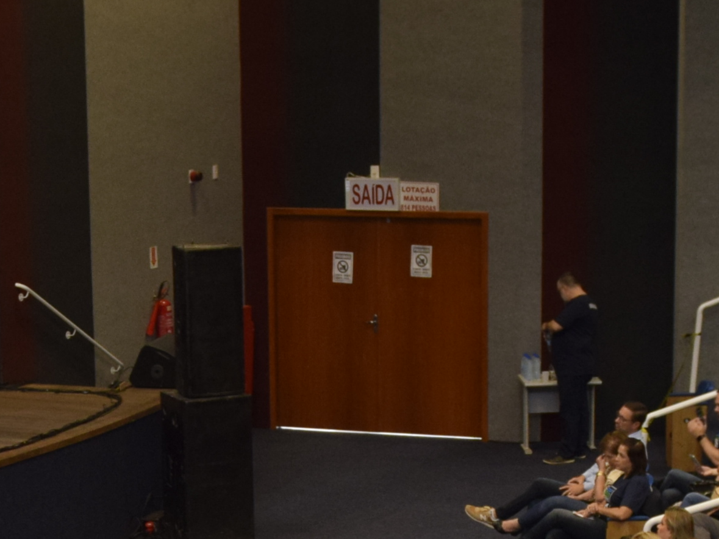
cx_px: 100
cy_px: 691
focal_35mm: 132
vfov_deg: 11.0
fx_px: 2741
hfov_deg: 14.8
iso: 900
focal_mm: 24
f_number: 2.8
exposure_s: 1/60
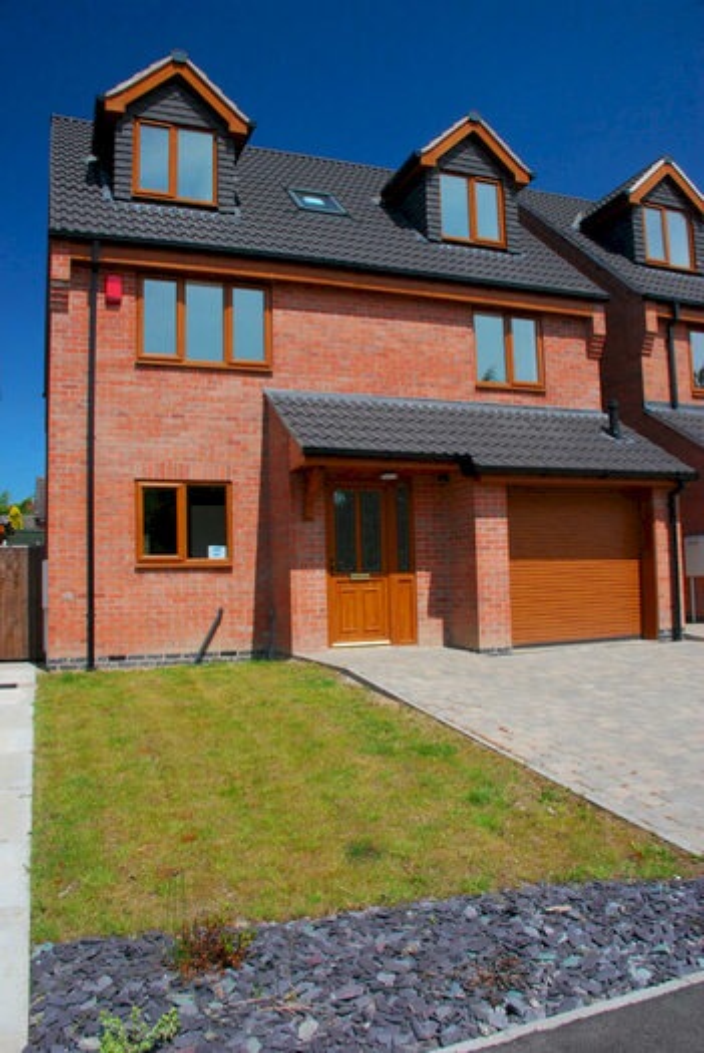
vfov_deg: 67.3
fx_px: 790
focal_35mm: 27
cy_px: 526
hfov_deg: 48.0
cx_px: 352
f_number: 16
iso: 400
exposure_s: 1/90
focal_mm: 18
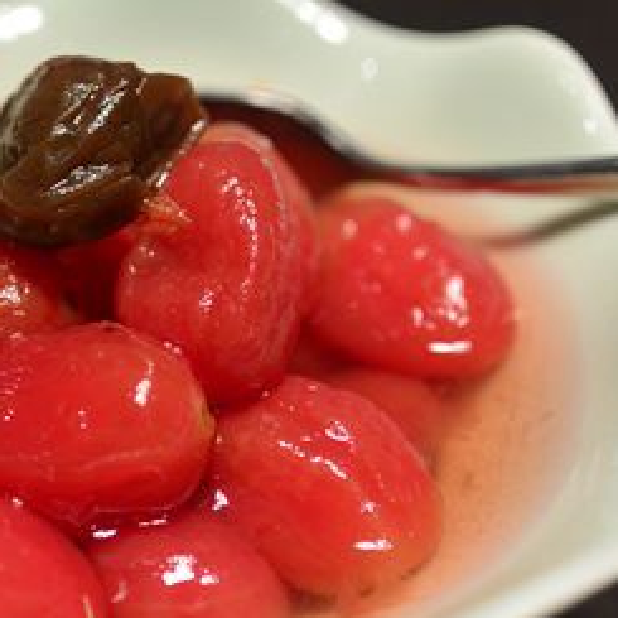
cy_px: 377
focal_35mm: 85
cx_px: 144
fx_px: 1717
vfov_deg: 20.4
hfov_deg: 20.2
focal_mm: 18.5
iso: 400
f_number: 1.8
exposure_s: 1/200
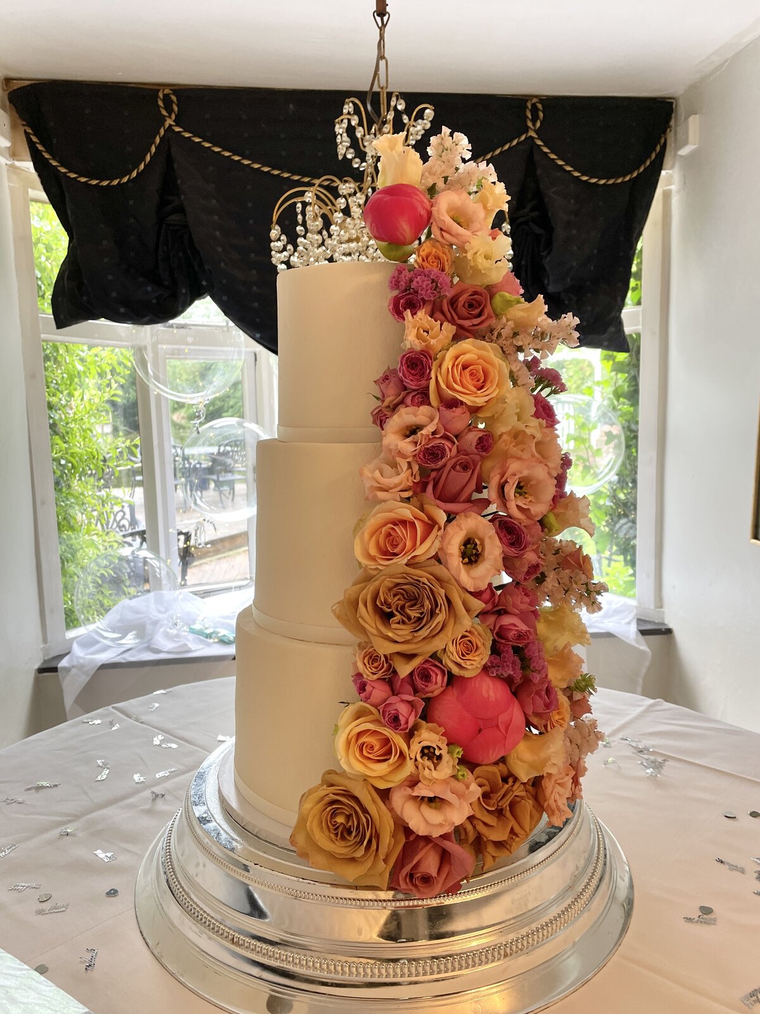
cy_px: 507
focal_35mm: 26
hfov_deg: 53.1
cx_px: 380
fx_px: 761
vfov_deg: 67.3
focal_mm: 4.2
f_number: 1.6
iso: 100
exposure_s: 1/100
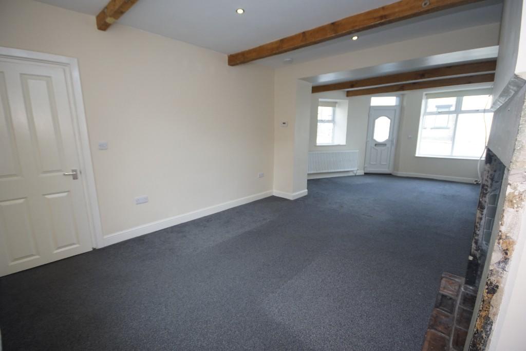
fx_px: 219
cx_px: 263
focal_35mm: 15
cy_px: 176
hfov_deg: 100.4
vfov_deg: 77.3
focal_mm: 10
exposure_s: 1/160
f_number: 4
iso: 500
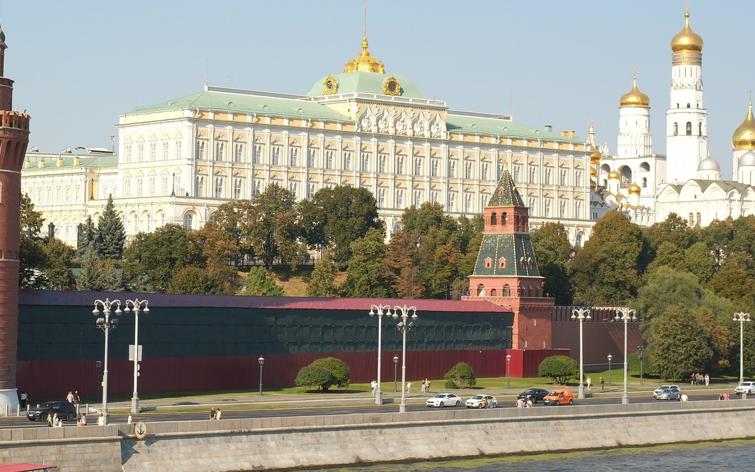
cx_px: 160
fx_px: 1893
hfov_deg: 22.3
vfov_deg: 14.2
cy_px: 148
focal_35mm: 92
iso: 160
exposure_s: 1/340
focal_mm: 27
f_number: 8
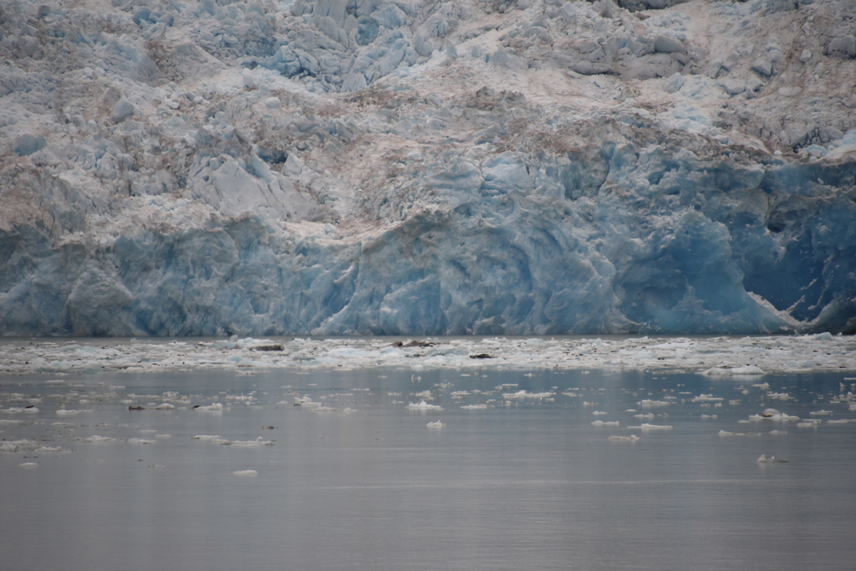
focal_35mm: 300
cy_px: 286
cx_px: 428
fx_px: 7134
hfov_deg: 6.9
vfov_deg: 4.6
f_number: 5.6
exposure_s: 1/640
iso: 1000
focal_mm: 300
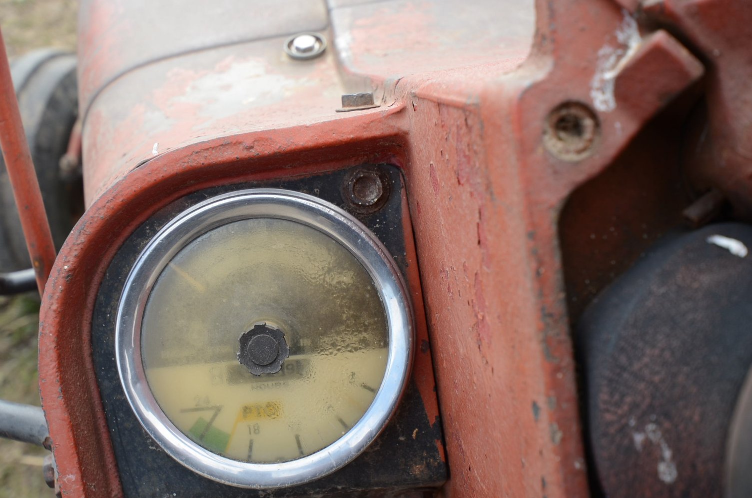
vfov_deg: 32.5
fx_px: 855
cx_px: 324
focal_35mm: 41
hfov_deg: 47.4
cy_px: 259
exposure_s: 1/200
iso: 250
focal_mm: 24
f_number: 6.3
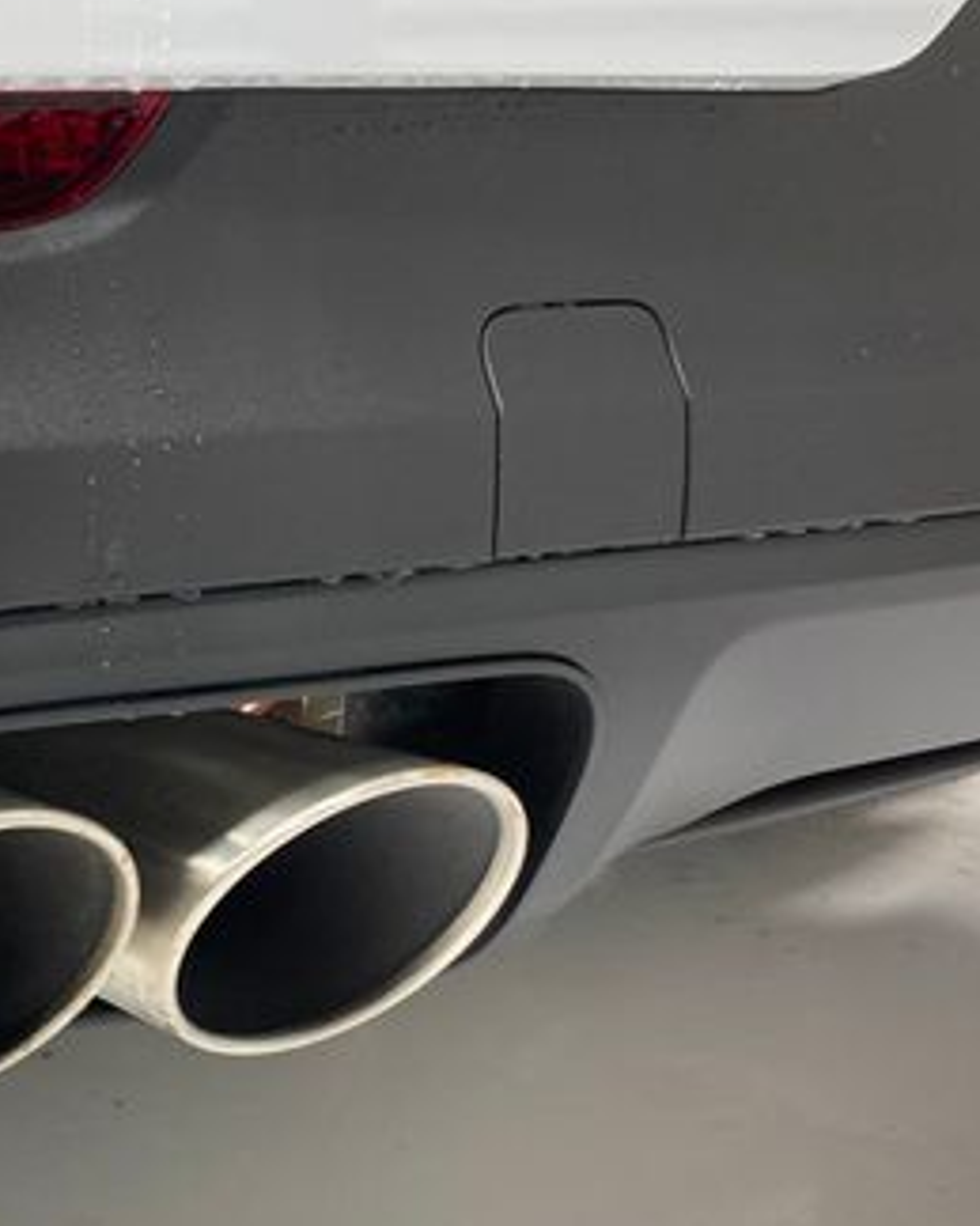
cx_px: 49
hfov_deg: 26.9
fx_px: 1959
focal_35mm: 54
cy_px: 787
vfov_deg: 34.5
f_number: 1.8
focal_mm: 3.99
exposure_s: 1/120
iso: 50
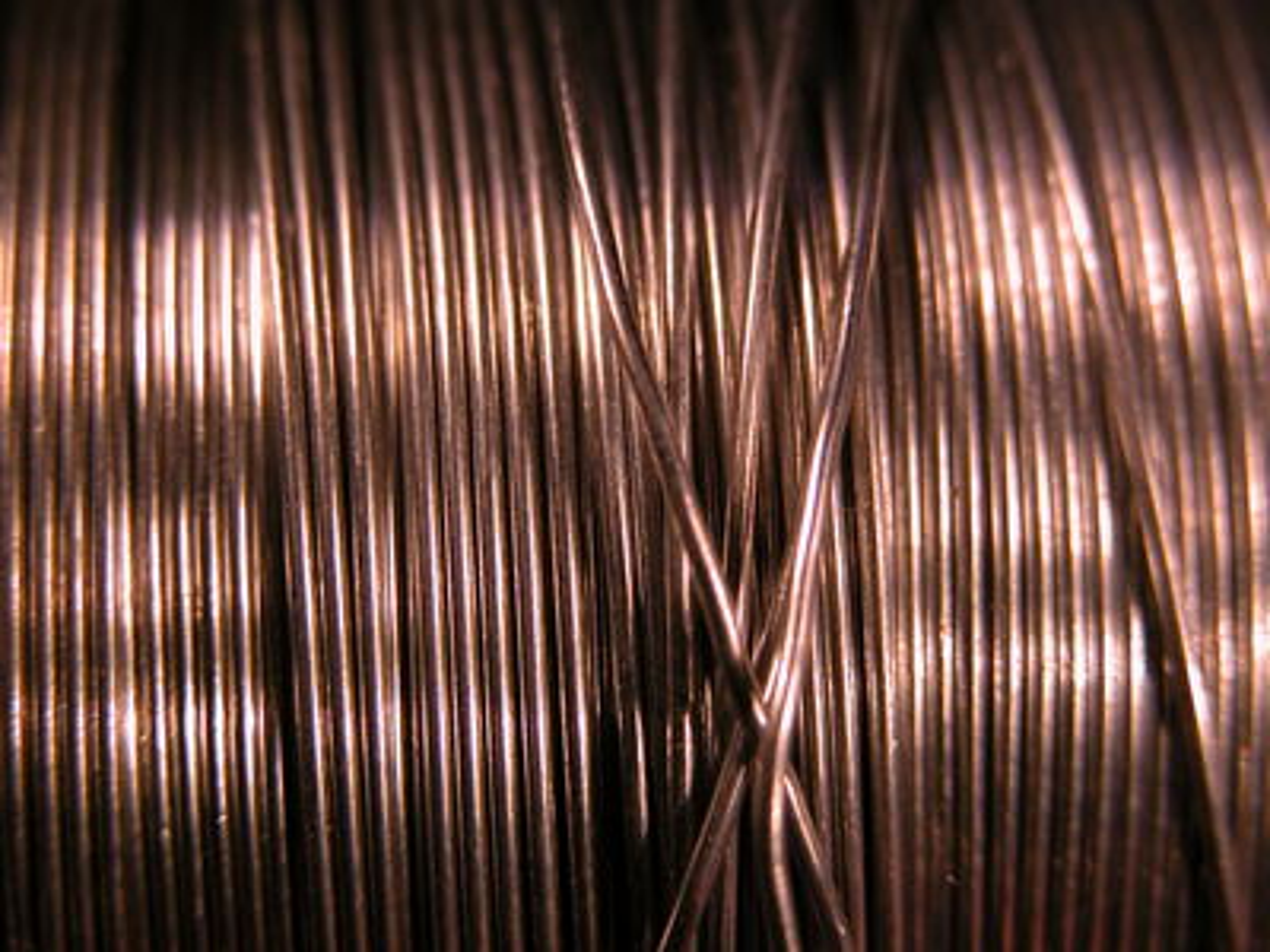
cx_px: 635
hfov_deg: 18.4
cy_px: 476
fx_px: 3926
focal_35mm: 107
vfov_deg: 13.8
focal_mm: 27.3
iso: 100
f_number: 3.7
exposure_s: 1/50.2
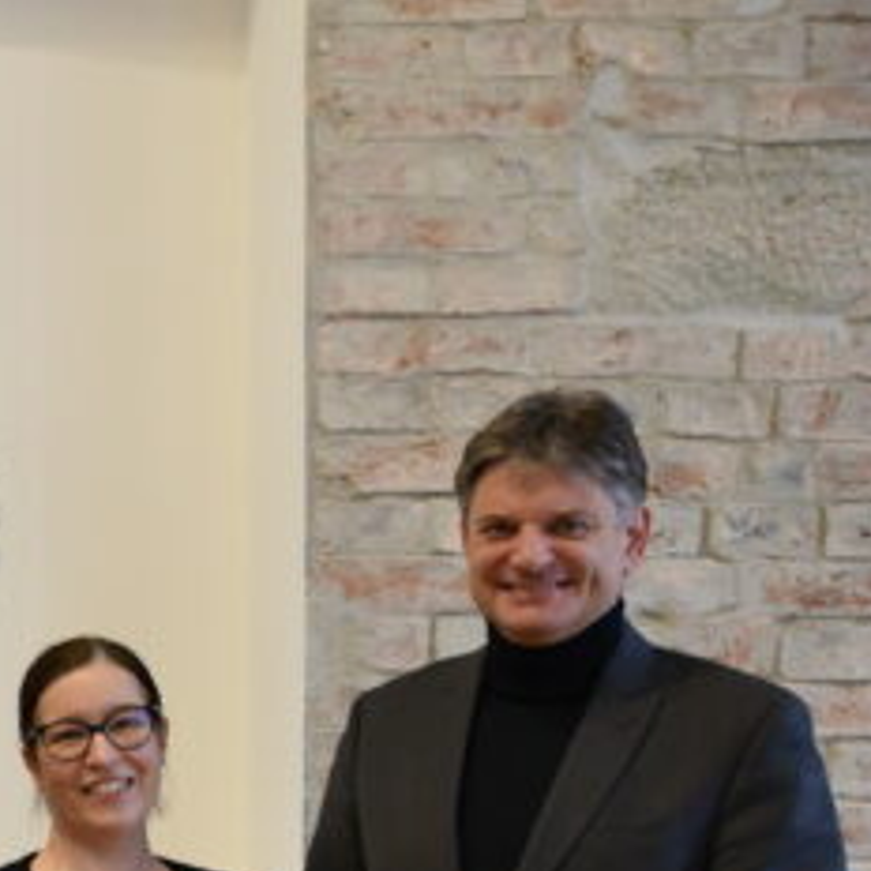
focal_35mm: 90
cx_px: -556
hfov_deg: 16.9
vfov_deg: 18.8
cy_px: 839
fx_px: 2562
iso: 800
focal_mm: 32
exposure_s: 1/60
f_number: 2.8
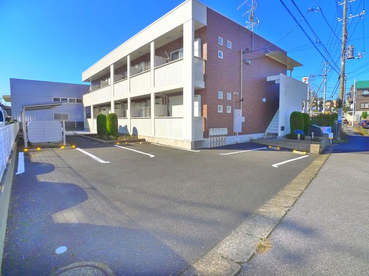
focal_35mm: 24
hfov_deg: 71.6
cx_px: 184
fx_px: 256
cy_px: 138
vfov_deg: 56.8
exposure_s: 1/1000
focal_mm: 5.1
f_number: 4
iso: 400
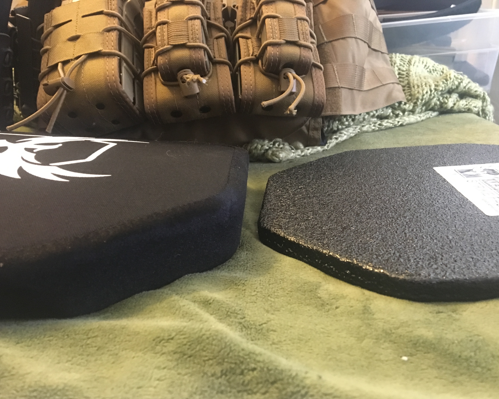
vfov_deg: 47.1
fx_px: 458
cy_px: 204
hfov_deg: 57.2
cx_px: 256
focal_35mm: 31
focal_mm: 4.15
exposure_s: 1/15
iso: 250
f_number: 2.2
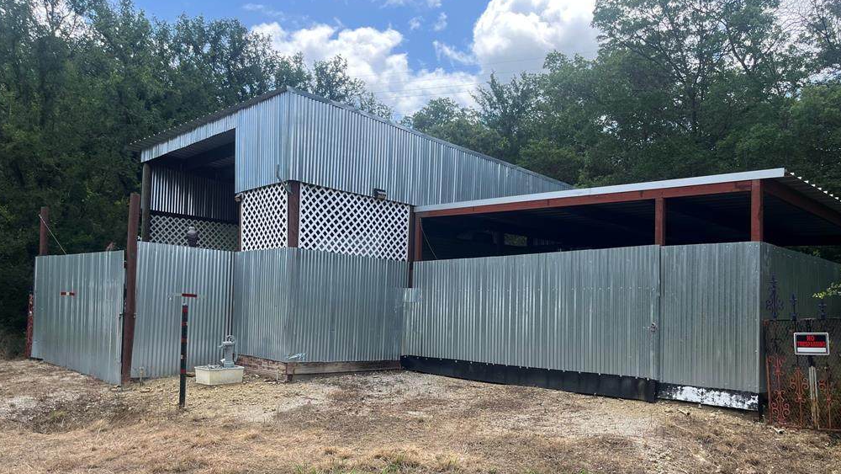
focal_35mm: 29
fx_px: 647
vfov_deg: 40.0
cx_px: 423
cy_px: 285
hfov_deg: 66.1
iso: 50
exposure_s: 1/1252
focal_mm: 5.1
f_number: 1.6
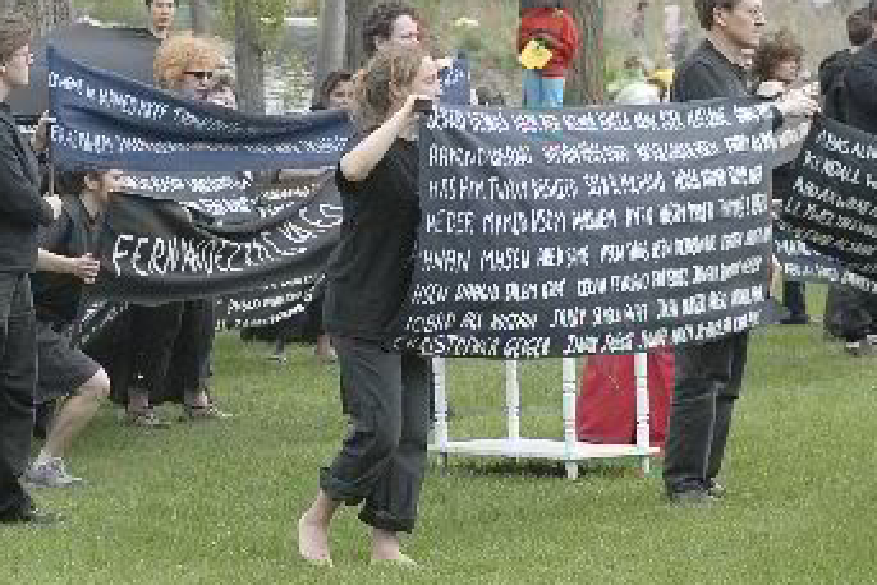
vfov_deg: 5.6
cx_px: 271
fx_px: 5971
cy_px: 178
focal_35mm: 245
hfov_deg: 8.4
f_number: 5.6
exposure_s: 1/320
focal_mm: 80
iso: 400
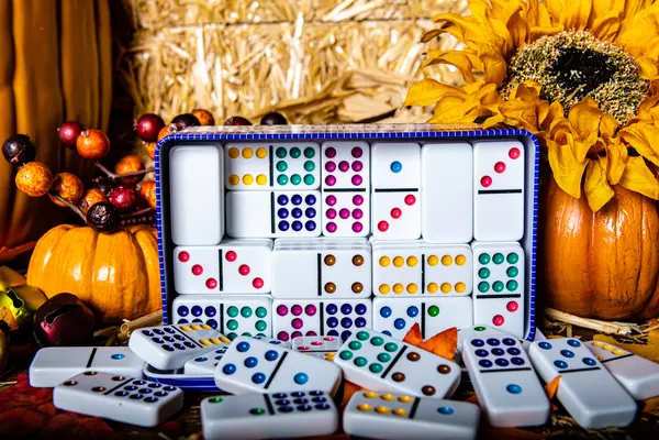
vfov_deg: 28.1
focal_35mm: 48
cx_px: 330
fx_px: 879
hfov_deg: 41.1
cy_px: 220
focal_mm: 48
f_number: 8
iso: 64
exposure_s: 1/250
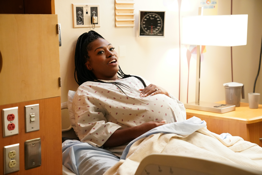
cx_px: 131
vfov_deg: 19.5
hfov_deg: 28.8
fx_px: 509
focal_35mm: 70
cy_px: 88
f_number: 3.2
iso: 6400
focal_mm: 70
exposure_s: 1/160
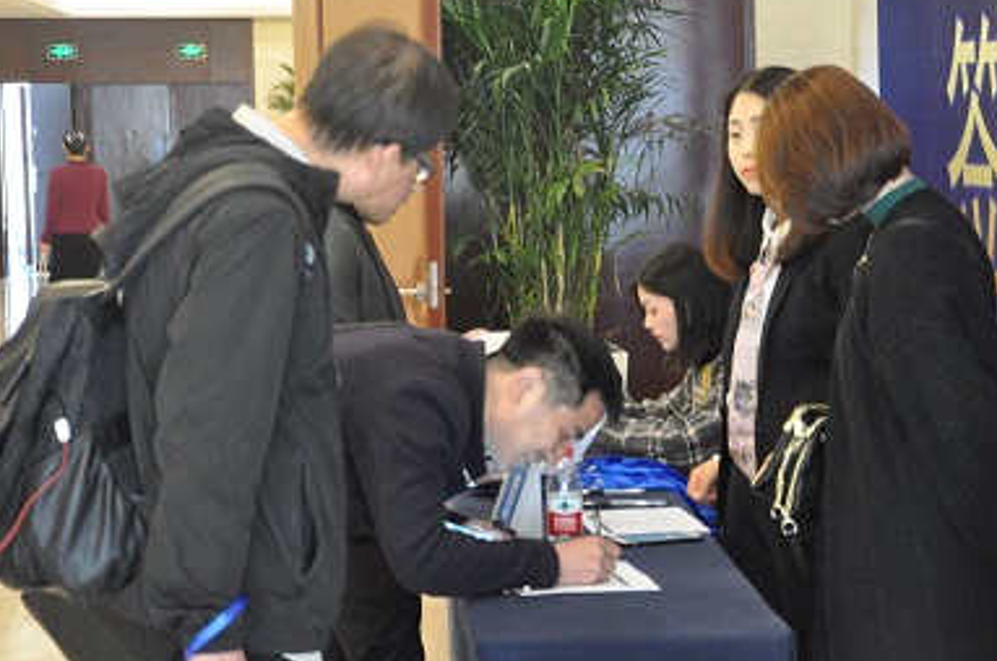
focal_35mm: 98
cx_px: 547
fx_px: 2709
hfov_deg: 20.8
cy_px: 271
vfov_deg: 13.9
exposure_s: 1/20
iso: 3200
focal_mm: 50
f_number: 5
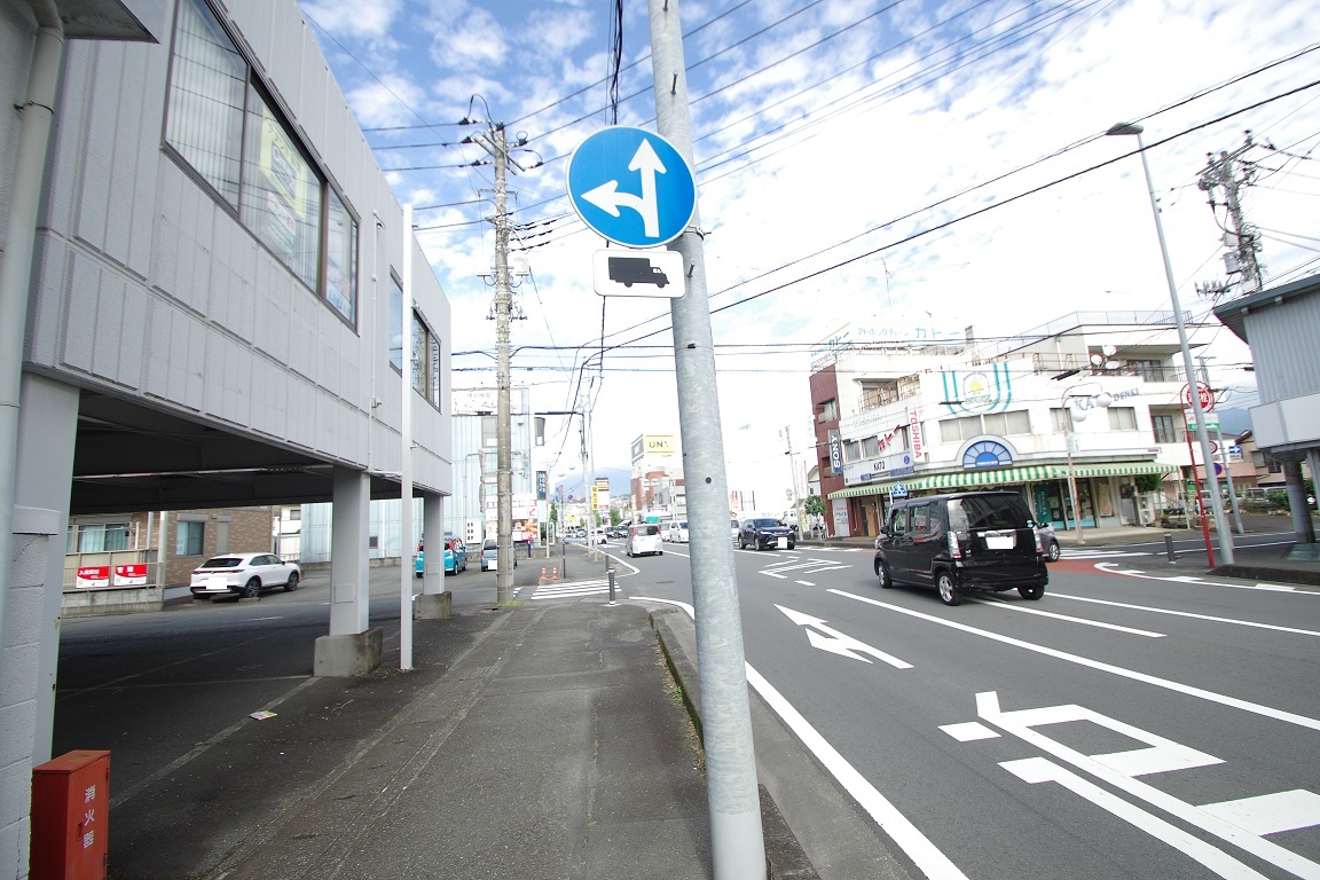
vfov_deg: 77.3
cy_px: 440
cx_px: 660
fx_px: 550
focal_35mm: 15
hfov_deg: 100.4
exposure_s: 1/200
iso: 100
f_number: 7.1
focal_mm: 10
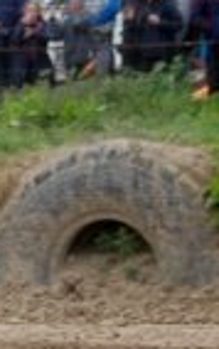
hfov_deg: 4.1
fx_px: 3021
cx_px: -330
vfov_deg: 6.5
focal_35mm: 317
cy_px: 494
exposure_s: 1/800
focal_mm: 46
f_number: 5
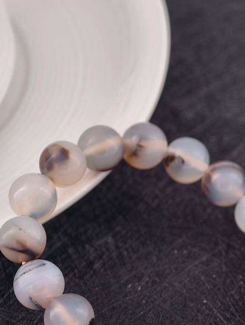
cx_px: 180
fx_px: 1308
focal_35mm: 139
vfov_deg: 14.1
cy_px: 221
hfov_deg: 10.7
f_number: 2.67
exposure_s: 1/160
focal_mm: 22.48
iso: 125
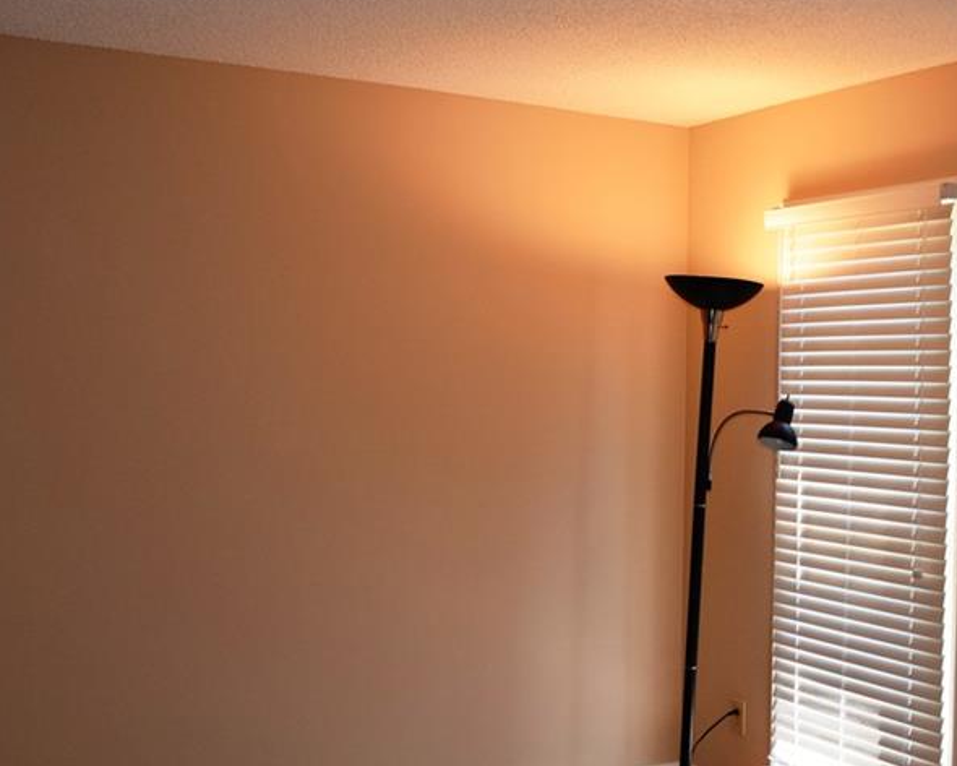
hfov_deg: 41.3
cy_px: 438
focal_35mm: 44
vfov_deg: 34.1
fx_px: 1246
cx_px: 660
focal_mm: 18
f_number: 5.6
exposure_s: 1/125
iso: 720
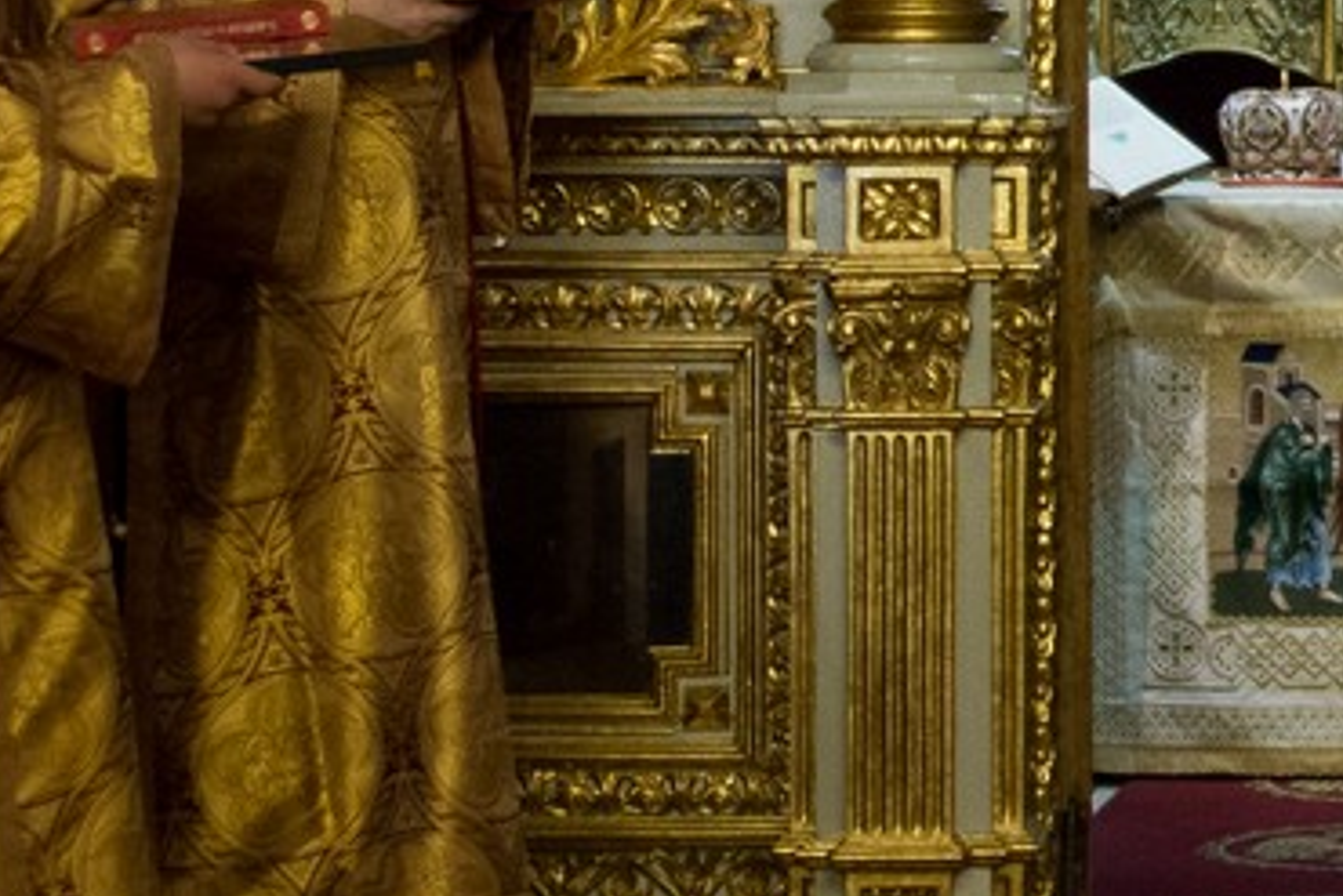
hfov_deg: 12.8
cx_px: 1744
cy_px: -44
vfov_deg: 8.8
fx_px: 5784
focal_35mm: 155
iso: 2000
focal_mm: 40
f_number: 4
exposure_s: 1/50
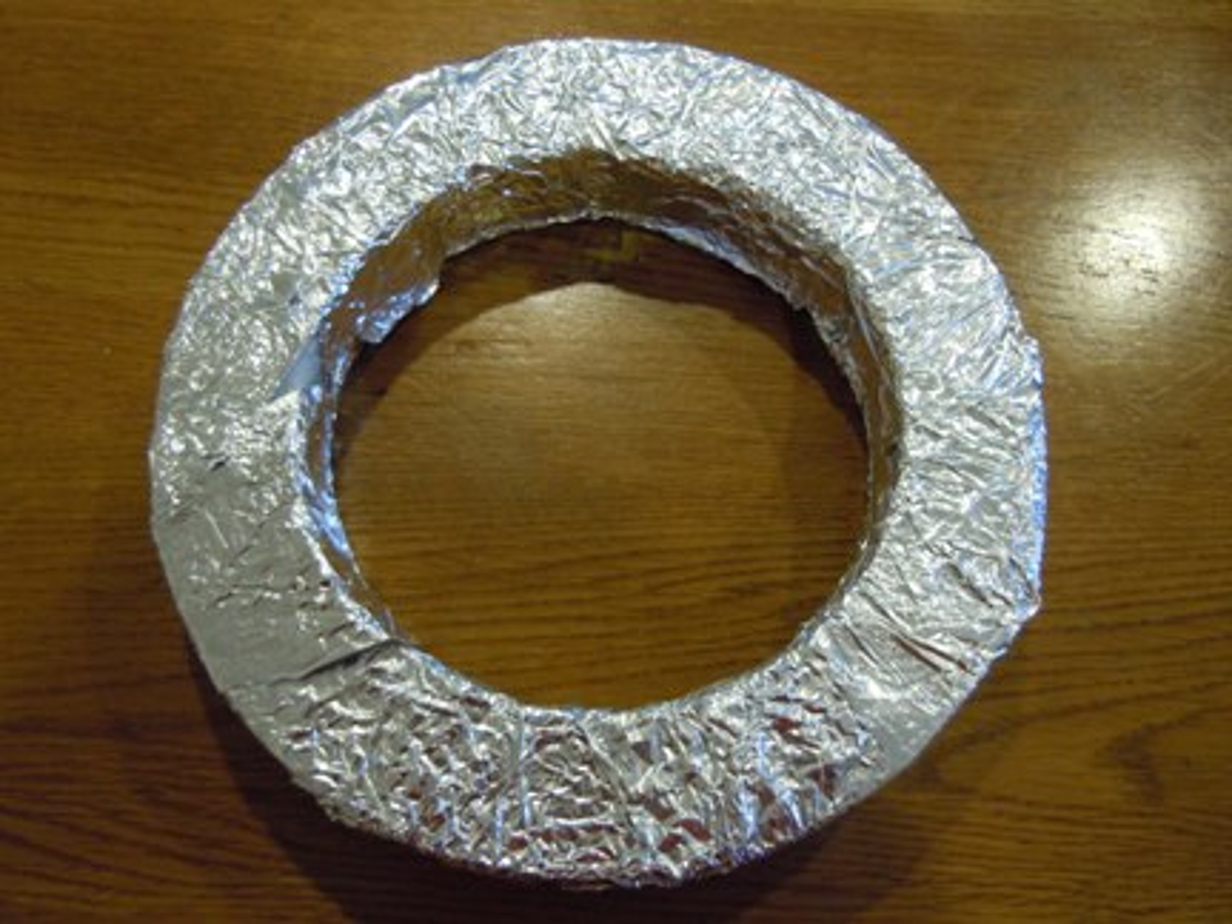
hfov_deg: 60.0
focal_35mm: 30
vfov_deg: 46.8
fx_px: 1068
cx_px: 616
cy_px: 462
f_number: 3.5
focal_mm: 5.4
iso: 400
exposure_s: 1/13
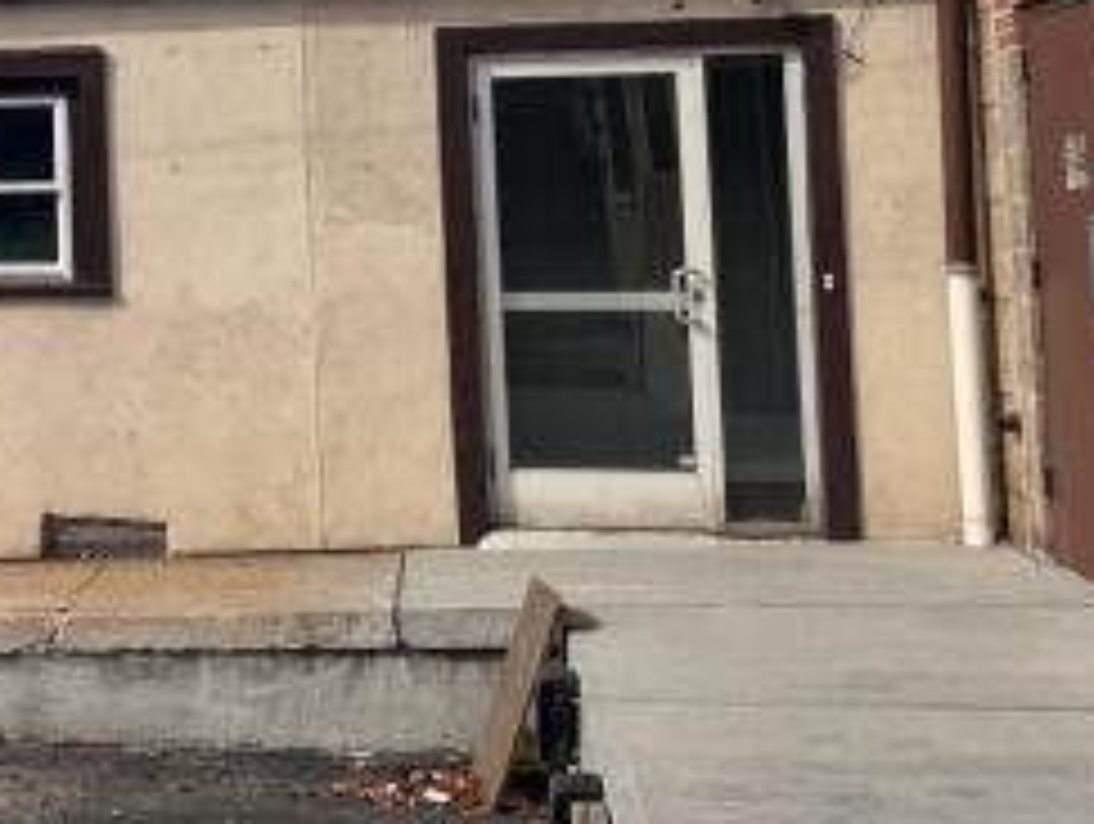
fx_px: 2247
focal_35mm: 71
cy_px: 68
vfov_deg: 20.3
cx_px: -320
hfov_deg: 24.1
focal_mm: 6.76
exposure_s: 1/7937
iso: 80
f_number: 1.78
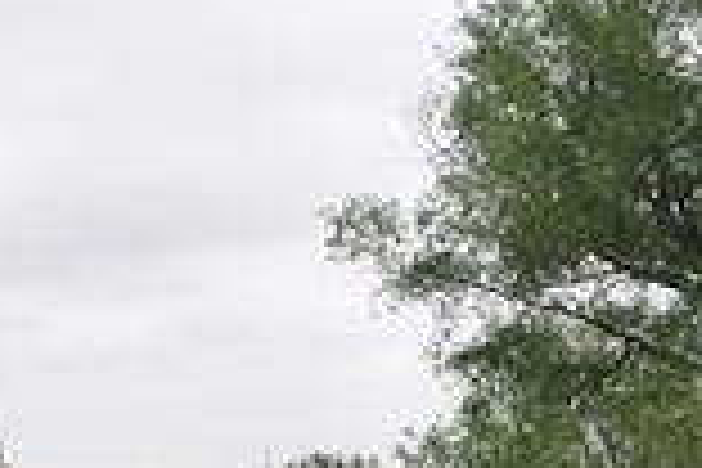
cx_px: -176
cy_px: 371
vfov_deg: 13.1
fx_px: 2028
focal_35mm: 104
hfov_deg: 18.5
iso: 200
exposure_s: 1/160
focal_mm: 18
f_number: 6.3
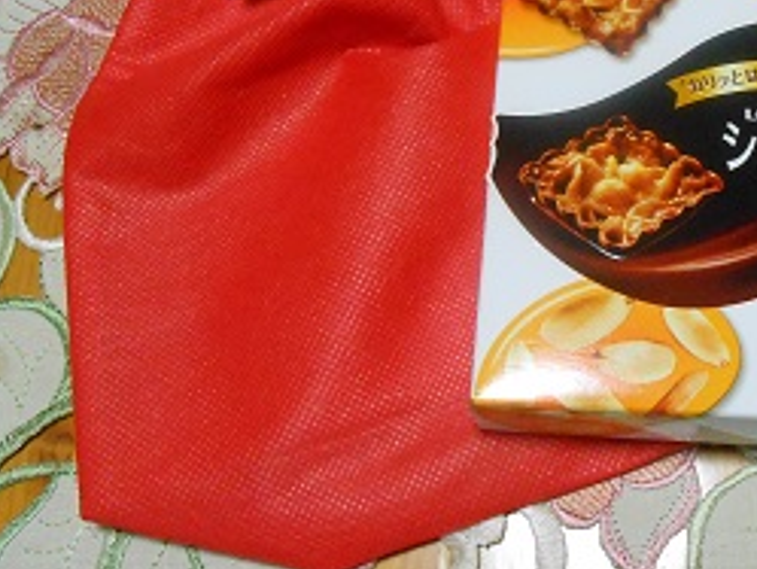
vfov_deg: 28.4
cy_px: 100
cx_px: 549
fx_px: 1094
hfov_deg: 37.4
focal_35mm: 50
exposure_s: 1/20
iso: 800
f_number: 3.8
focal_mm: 5.3
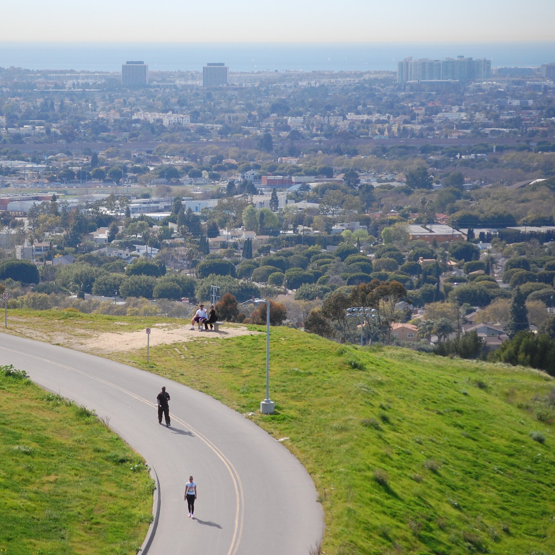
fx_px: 3211
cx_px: 181
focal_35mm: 177
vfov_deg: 9.9
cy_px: 278
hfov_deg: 9.9
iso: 400
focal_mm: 92
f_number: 4.5
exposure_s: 1/1600
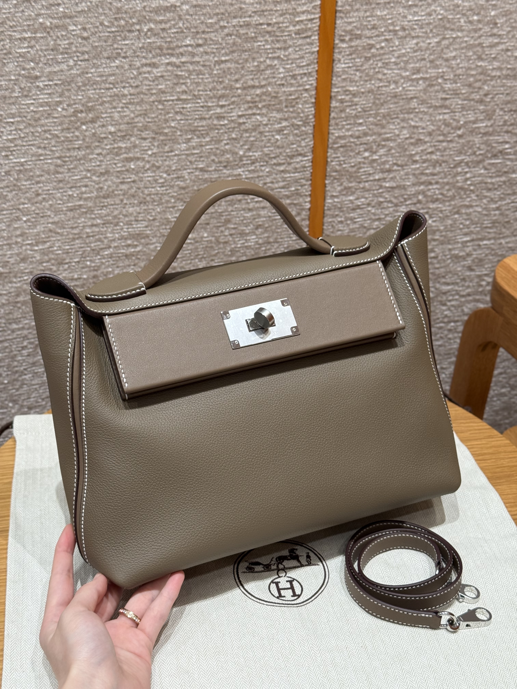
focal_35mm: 48
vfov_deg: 39.7
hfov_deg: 30.3
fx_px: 956
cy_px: 344
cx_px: 258
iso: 100
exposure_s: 1/89
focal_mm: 6.76
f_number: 1.78
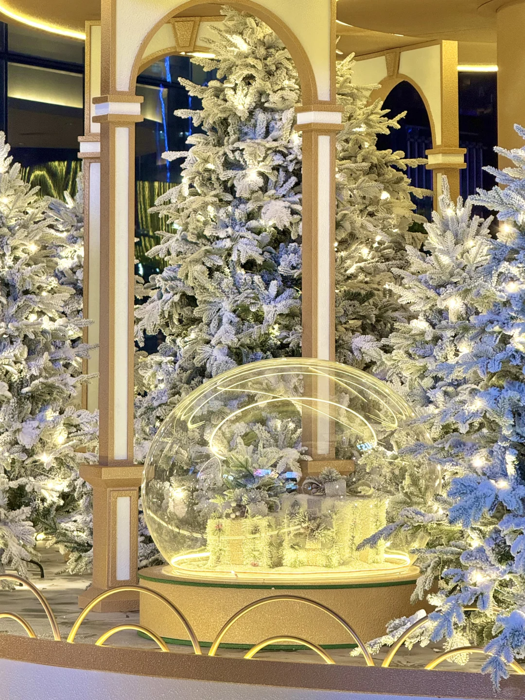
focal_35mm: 120
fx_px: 2427
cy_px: 350
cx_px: 262
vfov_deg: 16.4
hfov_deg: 12.3
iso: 250
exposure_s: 1/75
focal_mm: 15.66
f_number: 2.8
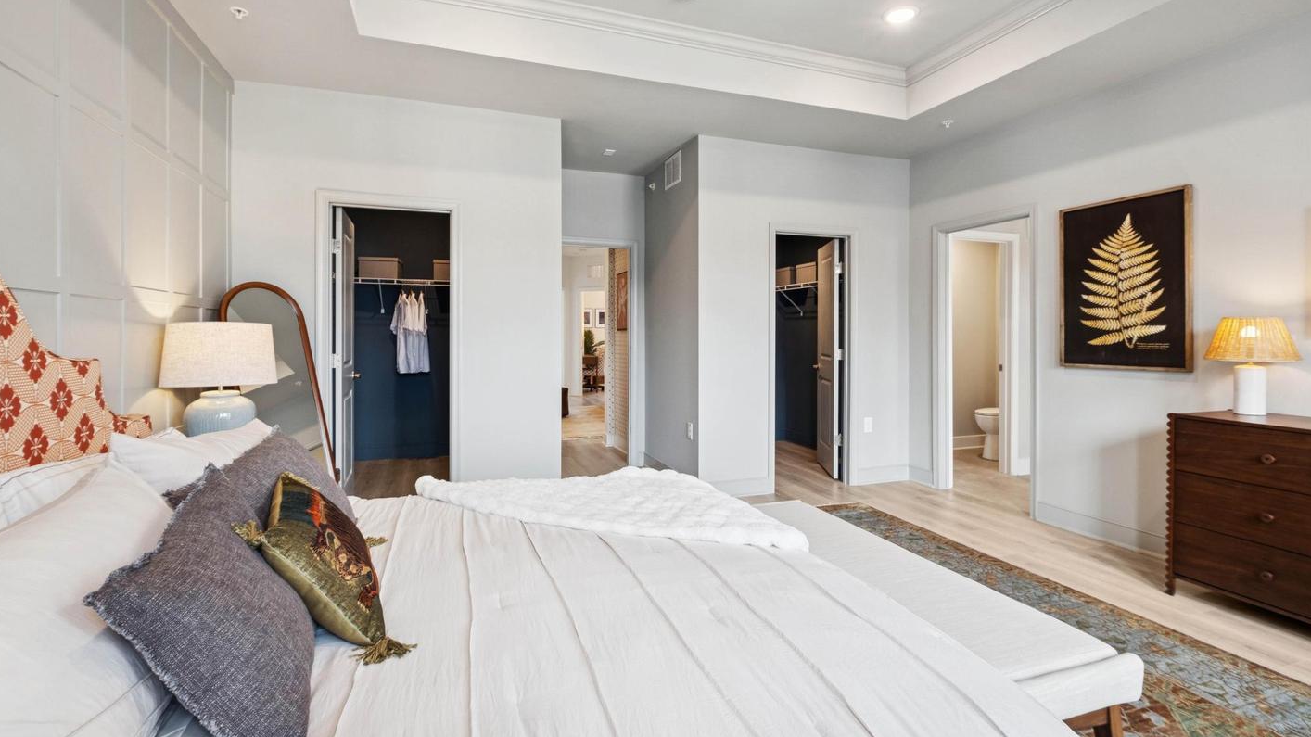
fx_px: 556
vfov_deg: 67.0
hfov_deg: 99.4
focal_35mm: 16
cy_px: 353
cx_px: 646
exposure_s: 1/30
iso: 400
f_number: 8
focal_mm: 10
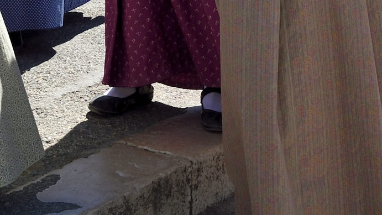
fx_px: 1327
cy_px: -304
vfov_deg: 8.5
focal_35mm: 131
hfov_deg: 16.4
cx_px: 150
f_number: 10
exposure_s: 1/320
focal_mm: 36
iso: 200
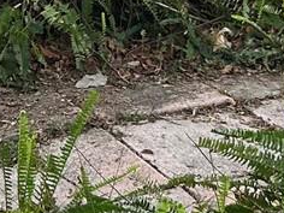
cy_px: -208
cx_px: 105
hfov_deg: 11.2
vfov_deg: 8.1
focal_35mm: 176
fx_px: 1444
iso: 50
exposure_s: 1/567
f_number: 1.5
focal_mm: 5.7
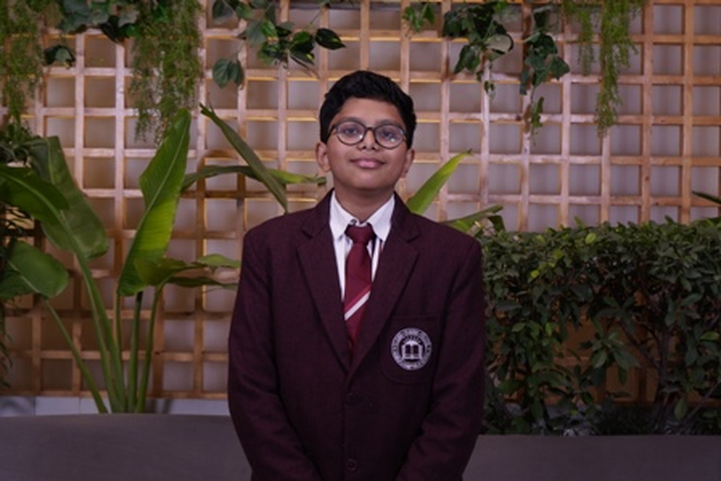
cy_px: 240
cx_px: 360
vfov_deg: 27.5
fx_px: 982
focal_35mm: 49
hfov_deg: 40.3
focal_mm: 33
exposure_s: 1/125
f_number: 5
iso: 500
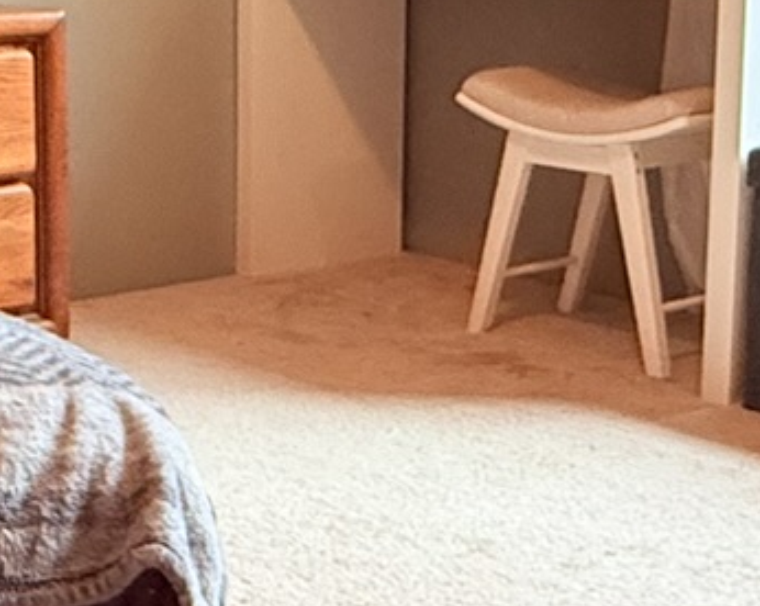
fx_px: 1820
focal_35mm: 81
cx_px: 250
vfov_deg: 18.8
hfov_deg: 23.5
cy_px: 165
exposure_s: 1/120
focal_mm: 2.22
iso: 320
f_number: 2.2
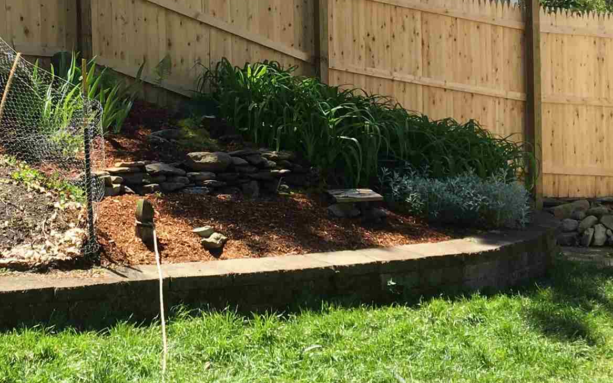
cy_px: 84
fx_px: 1353
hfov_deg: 25.1
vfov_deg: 16.0
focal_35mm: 81
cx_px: 126
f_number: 2.2
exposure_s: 1/620
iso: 25
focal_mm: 4.15
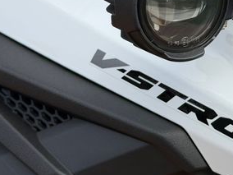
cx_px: 232
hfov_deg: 17.8
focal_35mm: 108
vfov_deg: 13.6
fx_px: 727
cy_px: 15
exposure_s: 1/3096
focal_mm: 6.76
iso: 64
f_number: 1.78
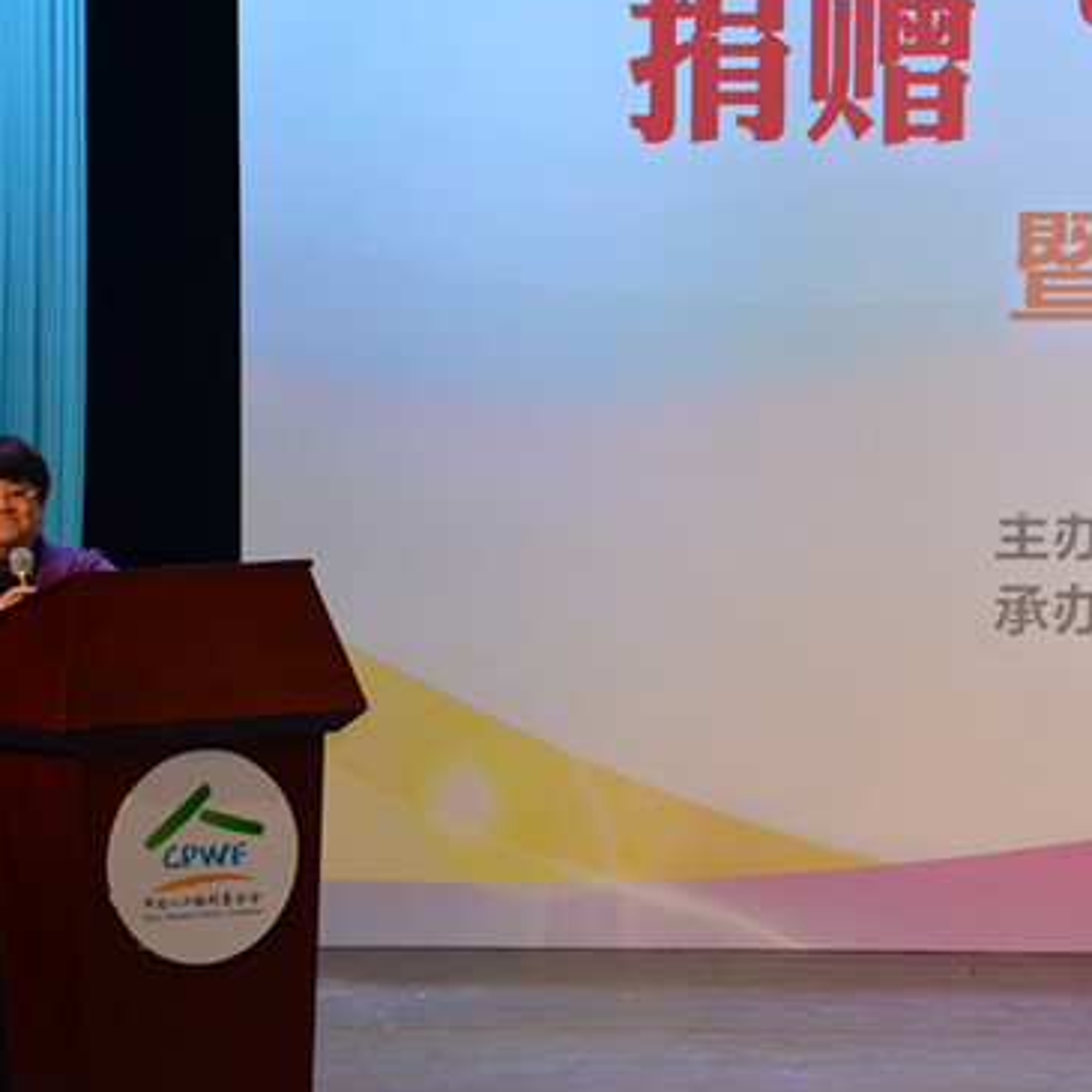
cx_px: 604
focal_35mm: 199
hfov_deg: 8.8
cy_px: 565
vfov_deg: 8.8
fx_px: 7092
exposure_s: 1/125
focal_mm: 95
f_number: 5.3
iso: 320
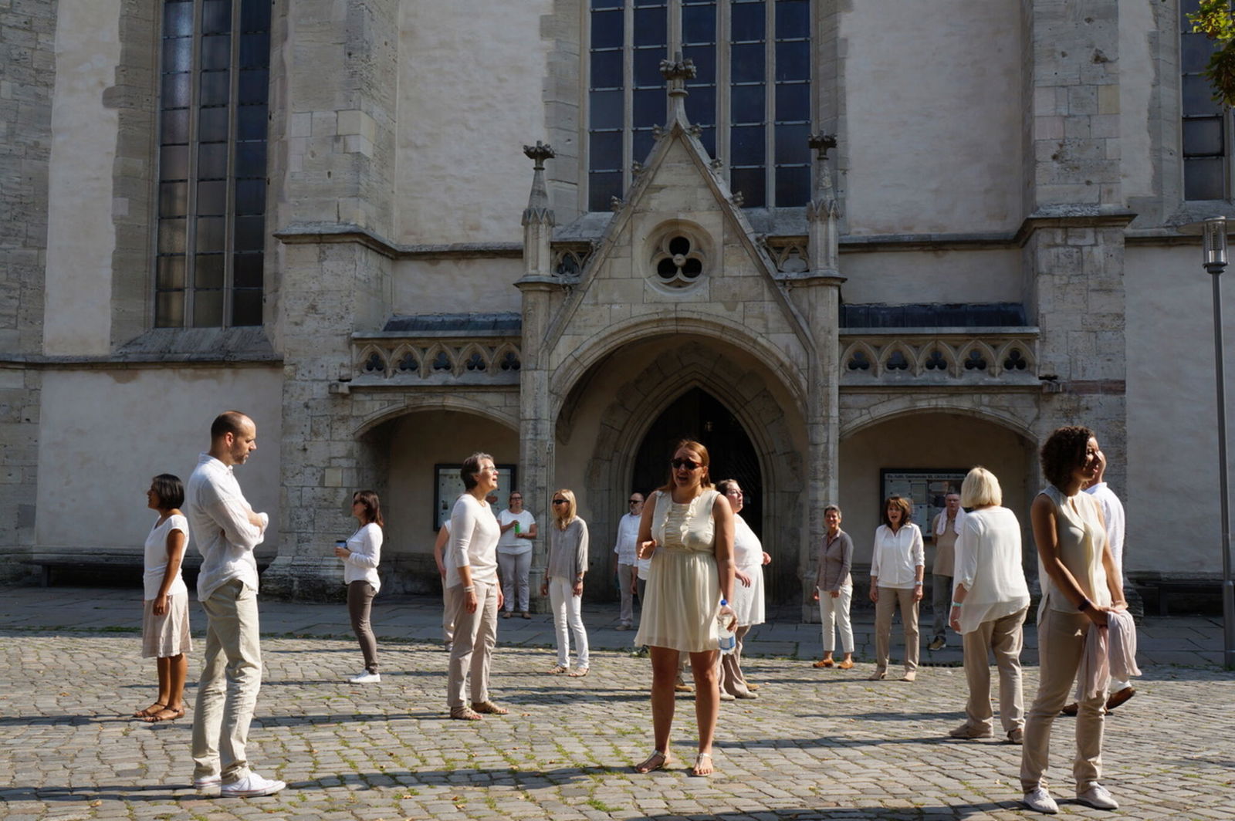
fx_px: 1234
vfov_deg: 36.8
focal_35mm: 36
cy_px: 410
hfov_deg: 53.2
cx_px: 618
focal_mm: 24
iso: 100
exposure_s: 1/250
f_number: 7.1
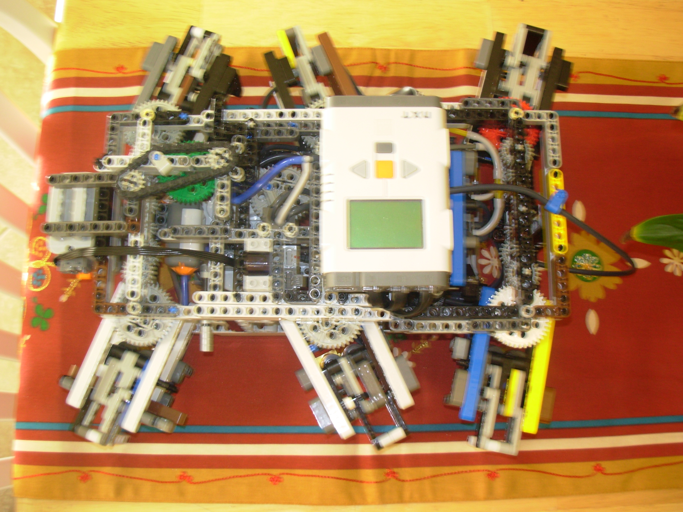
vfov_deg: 37.7
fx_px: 750
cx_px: 342
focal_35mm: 38
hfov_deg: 49.0
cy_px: 256
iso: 50
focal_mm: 6.3
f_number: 2.9
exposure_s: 1/10.1
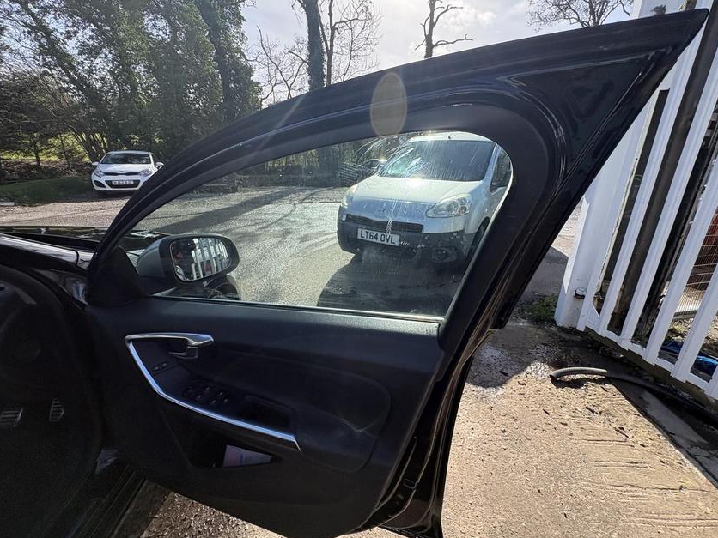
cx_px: 374
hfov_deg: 98.1
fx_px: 311
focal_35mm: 15
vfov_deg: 81.7
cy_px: 260
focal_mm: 2.22
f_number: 2.2
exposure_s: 1/980
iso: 64
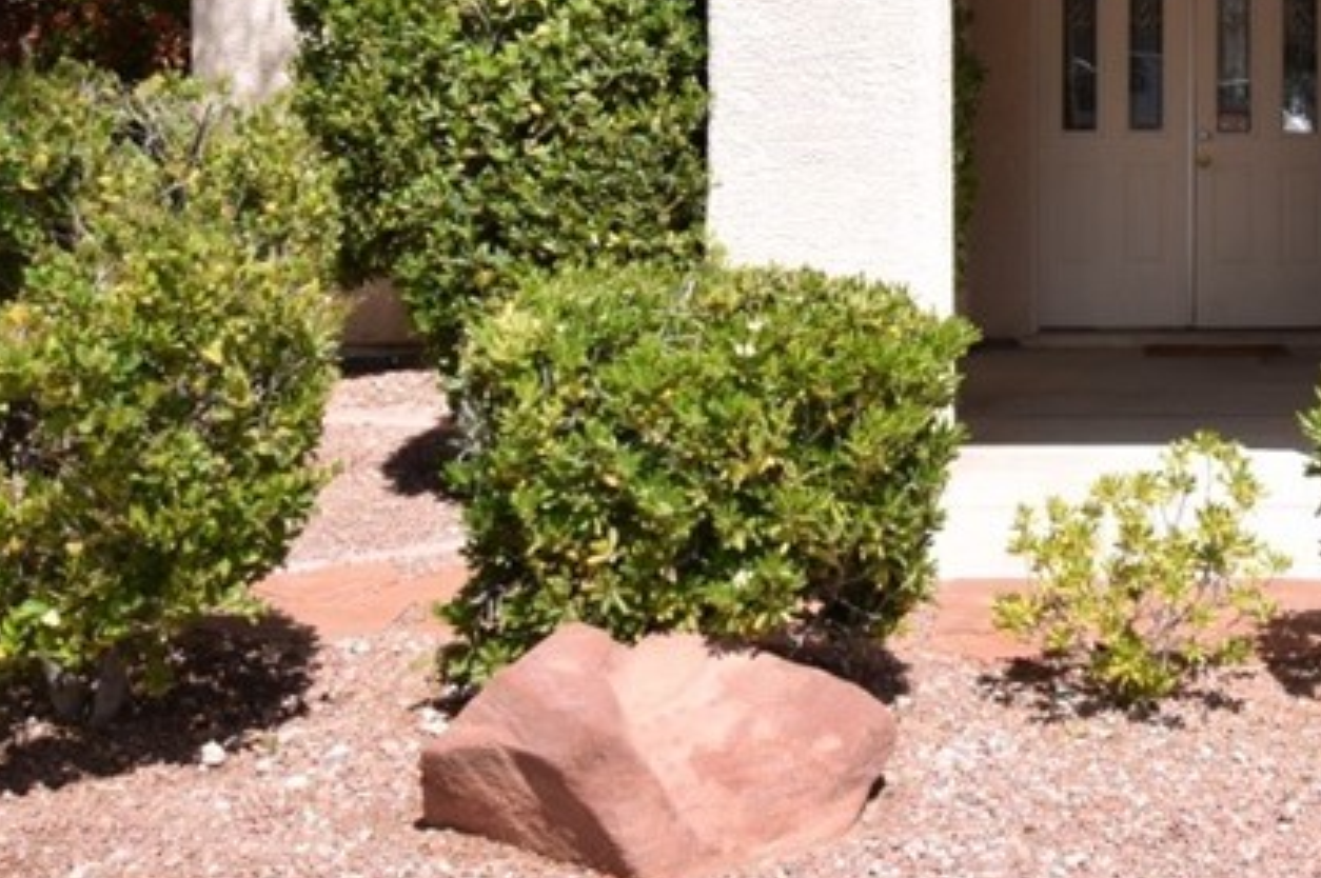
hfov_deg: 28.9
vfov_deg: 20.2
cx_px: 1239
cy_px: 134
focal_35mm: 66
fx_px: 2431
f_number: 16
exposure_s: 1/60
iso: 100
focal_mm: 17
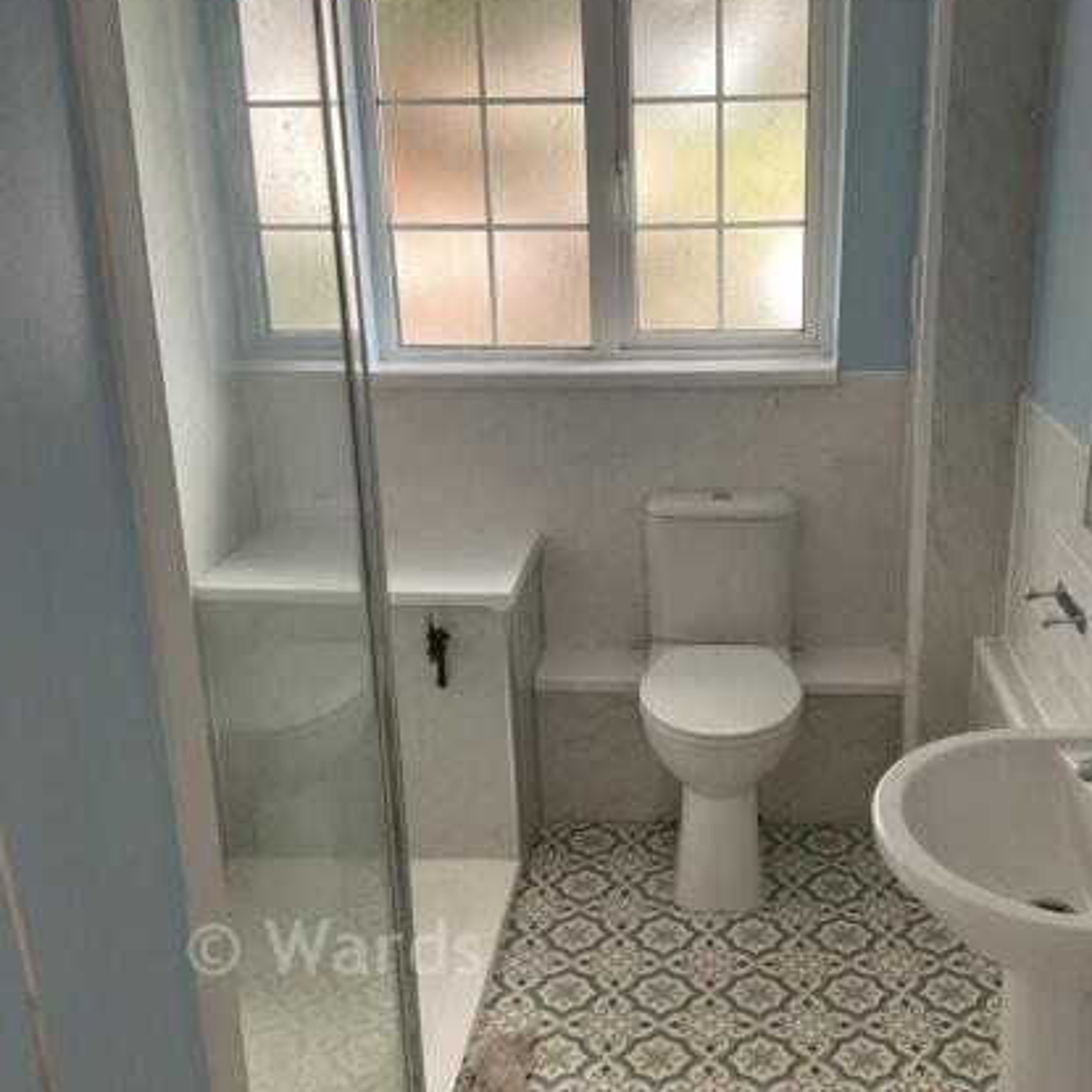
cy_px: 557
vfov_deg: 46.0
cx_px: 683
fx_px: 1285
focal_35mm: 36
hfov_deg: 45.7
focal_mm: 3
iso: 64
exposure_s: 1/94
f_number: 1.8
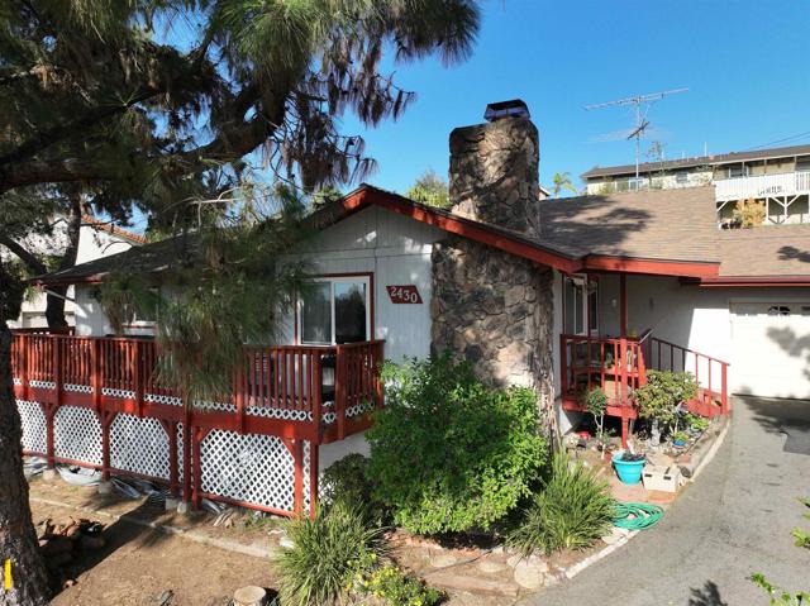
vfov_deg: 56.8
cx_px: 405
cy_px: 303
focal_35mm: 24
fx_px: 561
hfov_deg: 71.6
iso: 220
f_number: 2.8
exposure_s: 1/2000
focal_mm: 12.29
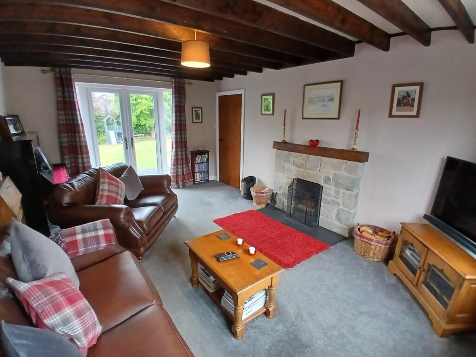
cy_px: 178
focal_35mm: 17
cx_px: 238
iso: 100
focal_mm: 1.4
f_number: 2.2
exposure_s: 1/33.3
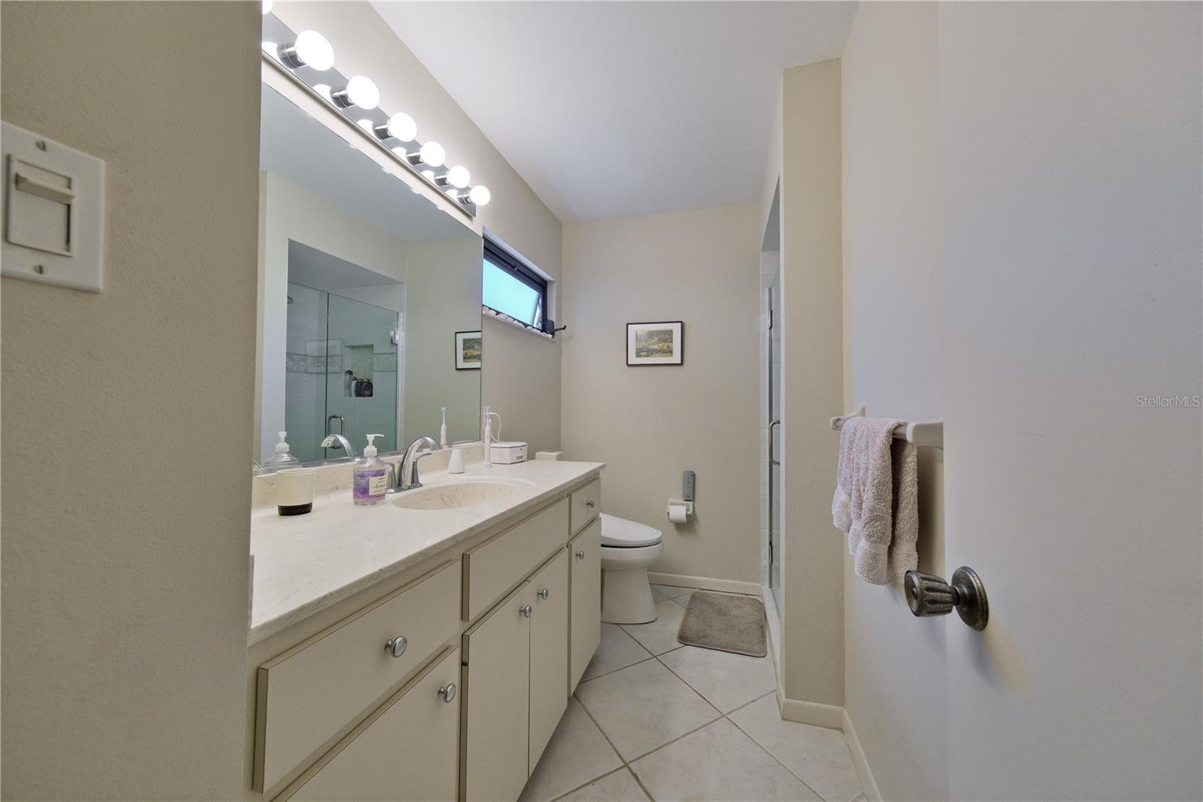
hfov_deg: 112.6
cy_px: 401
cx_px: 602
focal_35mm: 12
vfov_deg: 90.0
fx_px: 401
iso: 640
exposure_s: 1/50
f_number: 5.6
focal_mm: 8
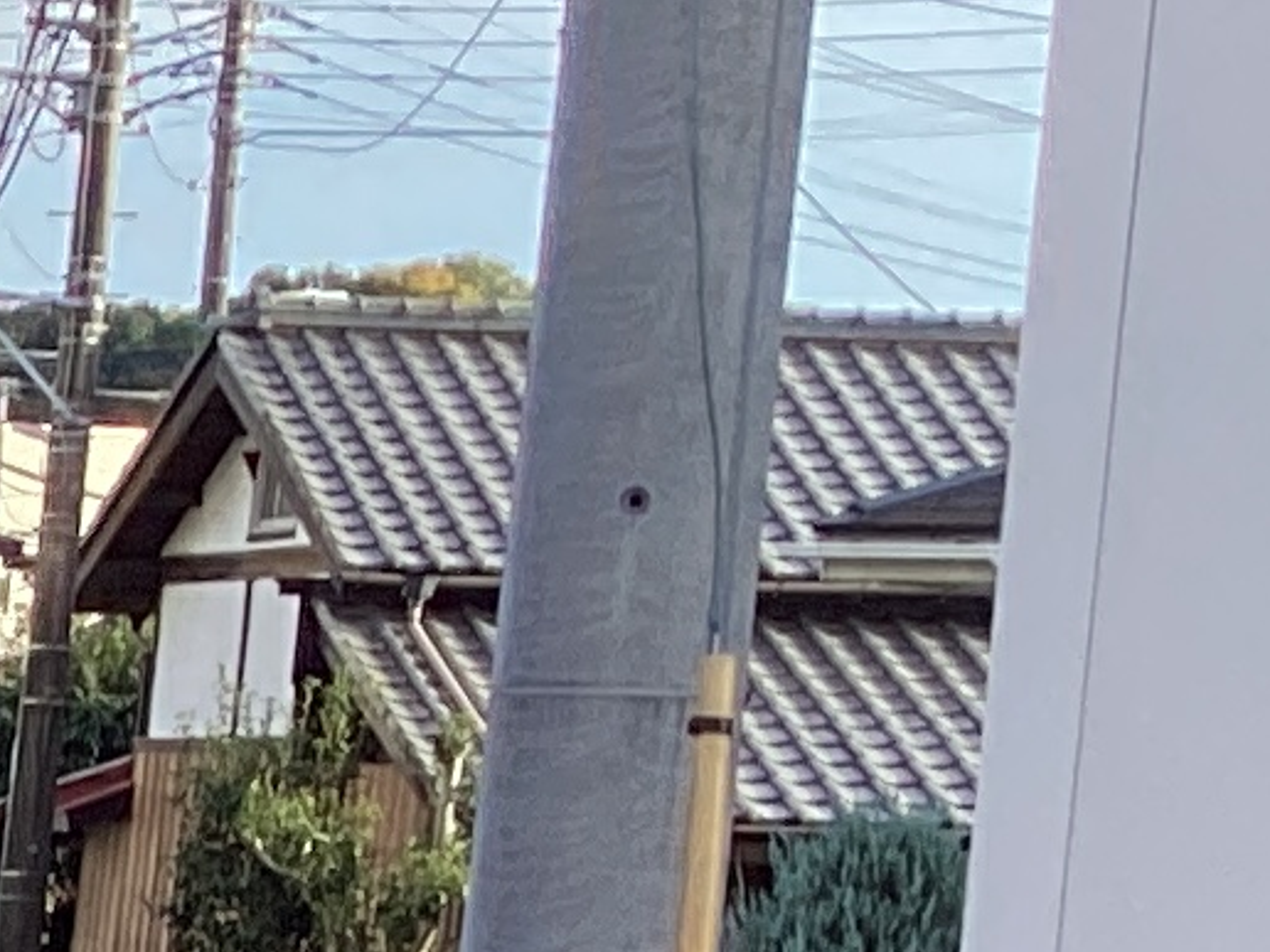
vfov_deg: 6.9
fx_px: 7191
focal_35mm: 196
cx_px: -2082
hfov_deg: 8.8
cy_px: 2647
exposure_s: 1/187
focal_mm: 3.3
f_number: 2.4
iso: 25
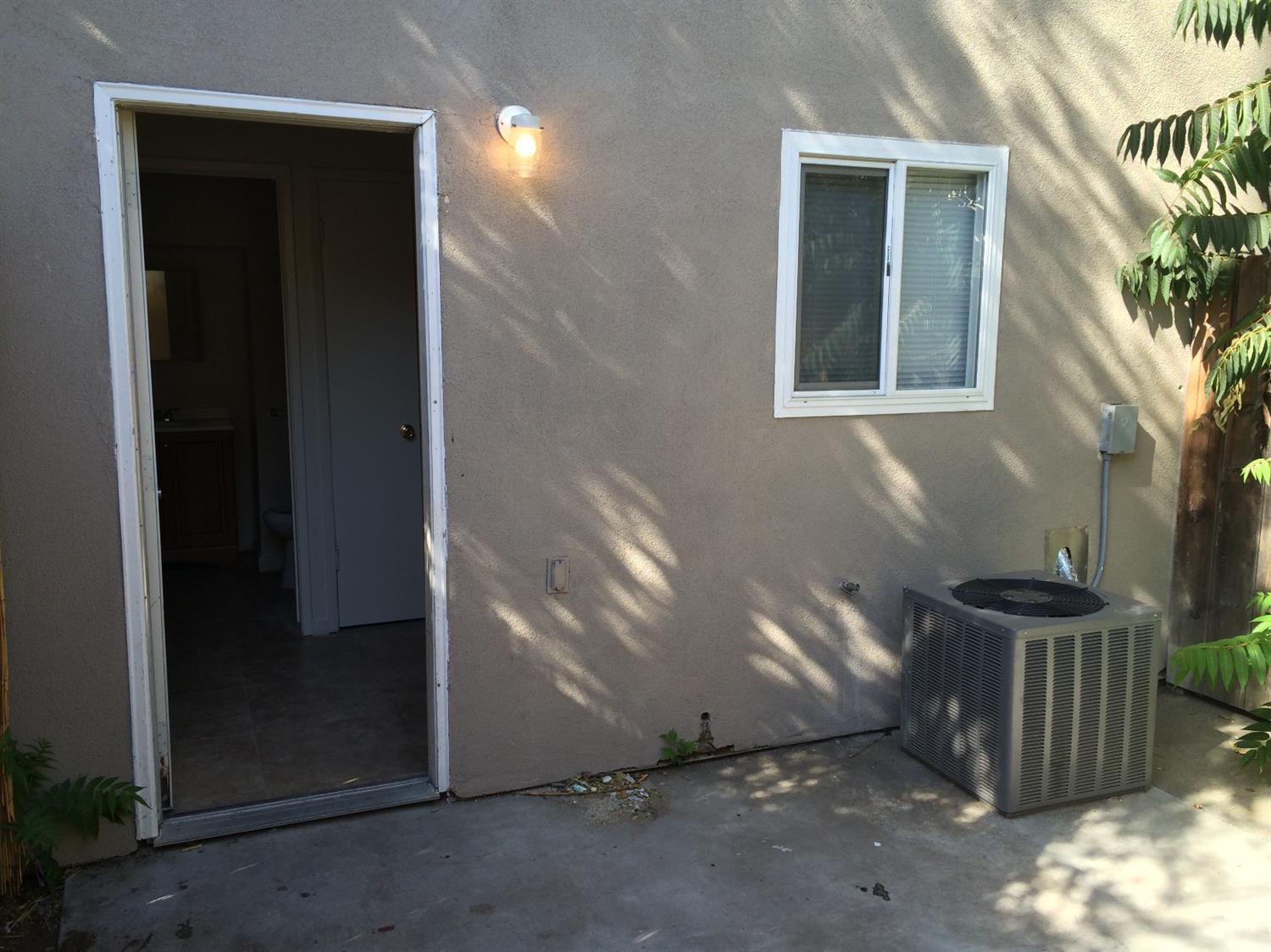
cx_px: 636
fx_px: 1101
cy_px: 476
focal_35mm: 30
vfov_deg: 46.8
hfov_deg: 60.0
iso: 32
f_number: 2.2
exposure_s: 1/299
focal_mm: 4.12
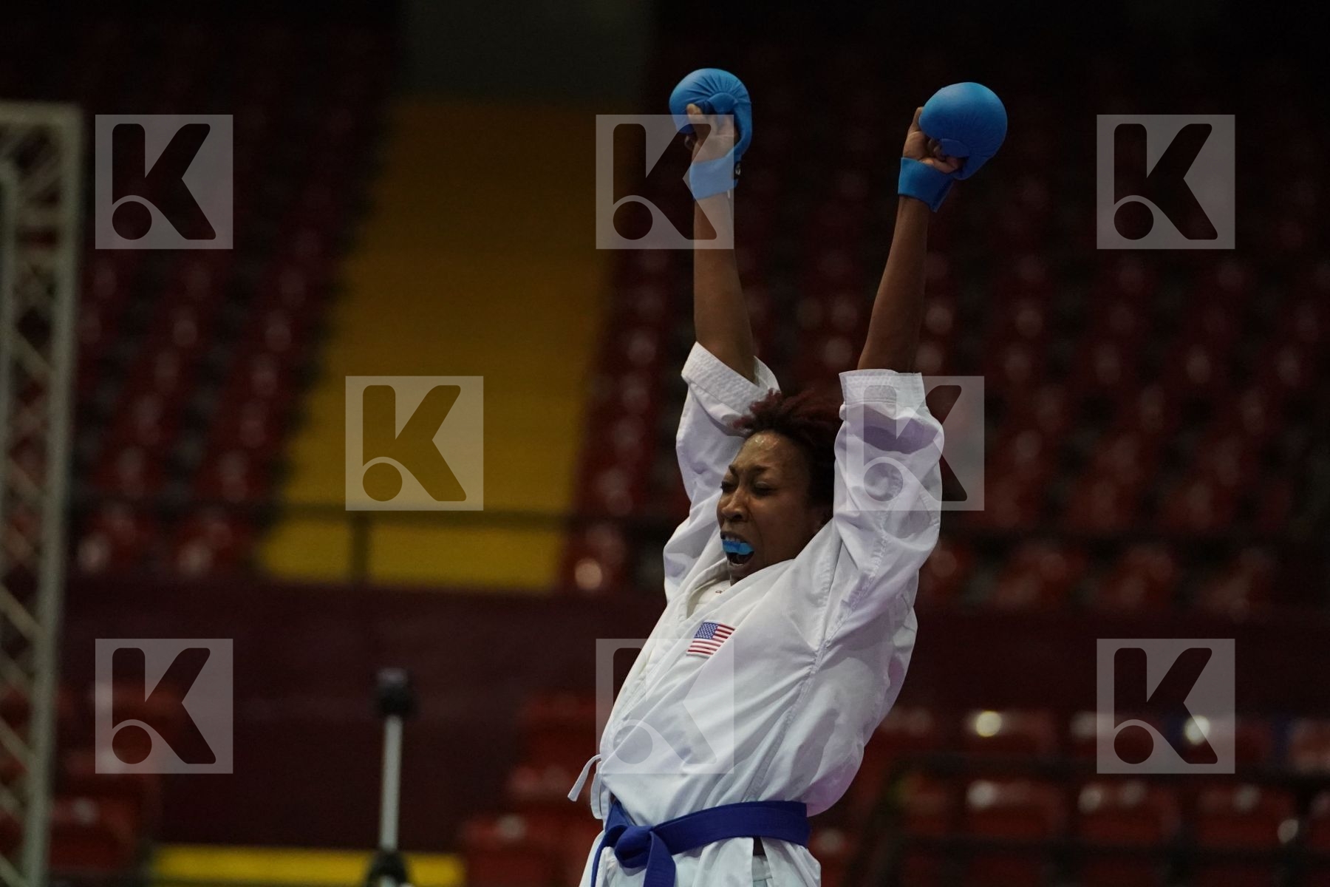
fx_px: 8127
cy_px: 444
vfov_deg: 6.2
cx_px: 665
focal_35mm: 220
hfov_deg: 9.4
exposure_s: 1/800
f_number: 2.8
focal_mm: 147
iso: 6400
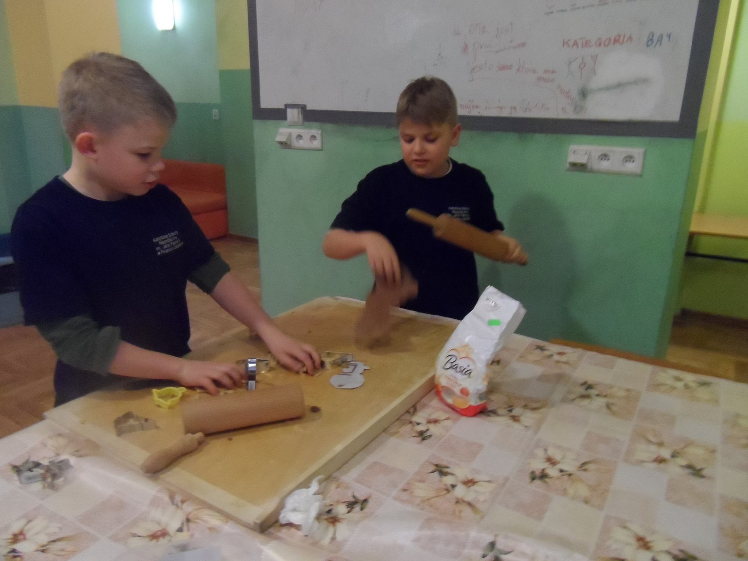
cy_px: 280
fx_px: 519
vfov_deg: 56.8
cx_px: 374
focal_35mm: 24
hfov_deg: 71.6
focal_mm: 4
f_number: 3.2
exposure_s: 1/30
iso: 800
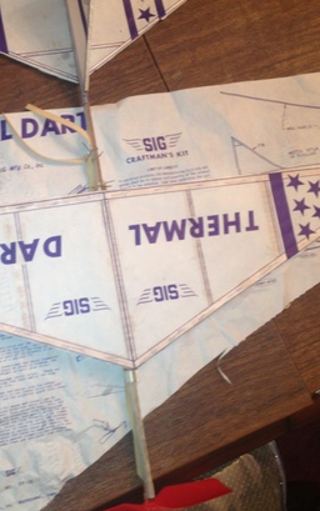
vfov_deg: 35.1
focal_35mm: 58
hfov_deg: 22.1
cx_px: 72
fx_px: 808
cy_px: 244
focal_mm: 4.28
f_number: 2.4
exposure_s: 1/20
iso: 50
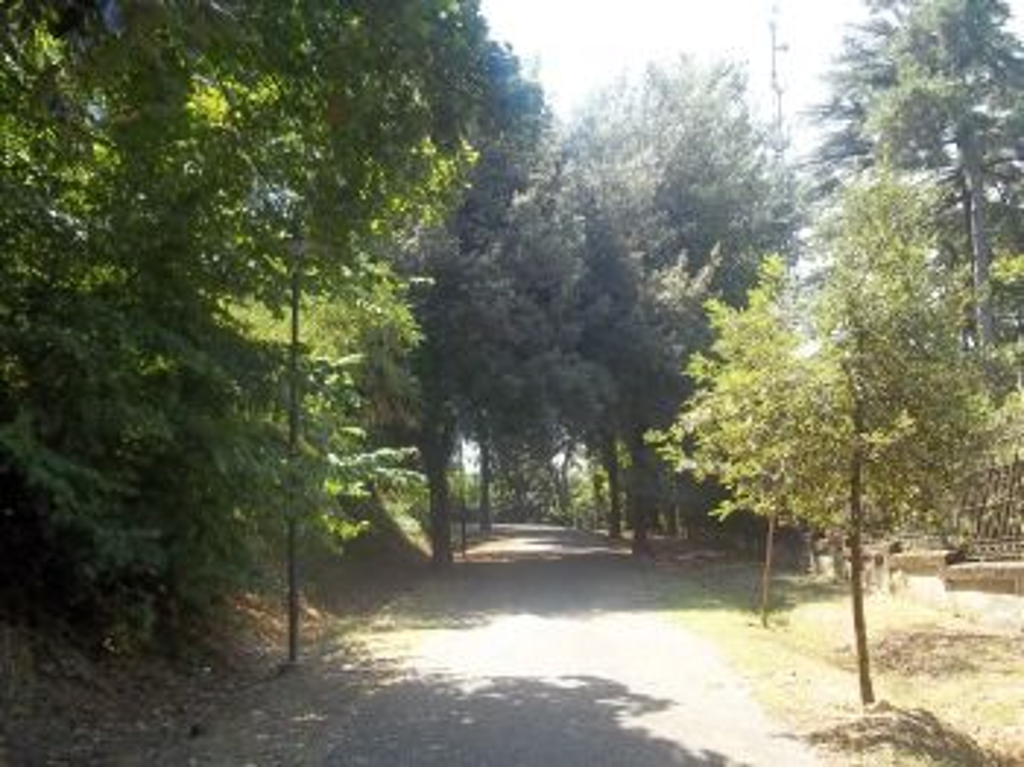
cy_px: 384
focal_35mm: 36
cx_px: 512
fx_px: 1064
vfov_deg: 39.6
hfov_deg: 51.4
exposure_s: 1/200
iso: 64
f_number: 3.1
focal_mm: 6.5
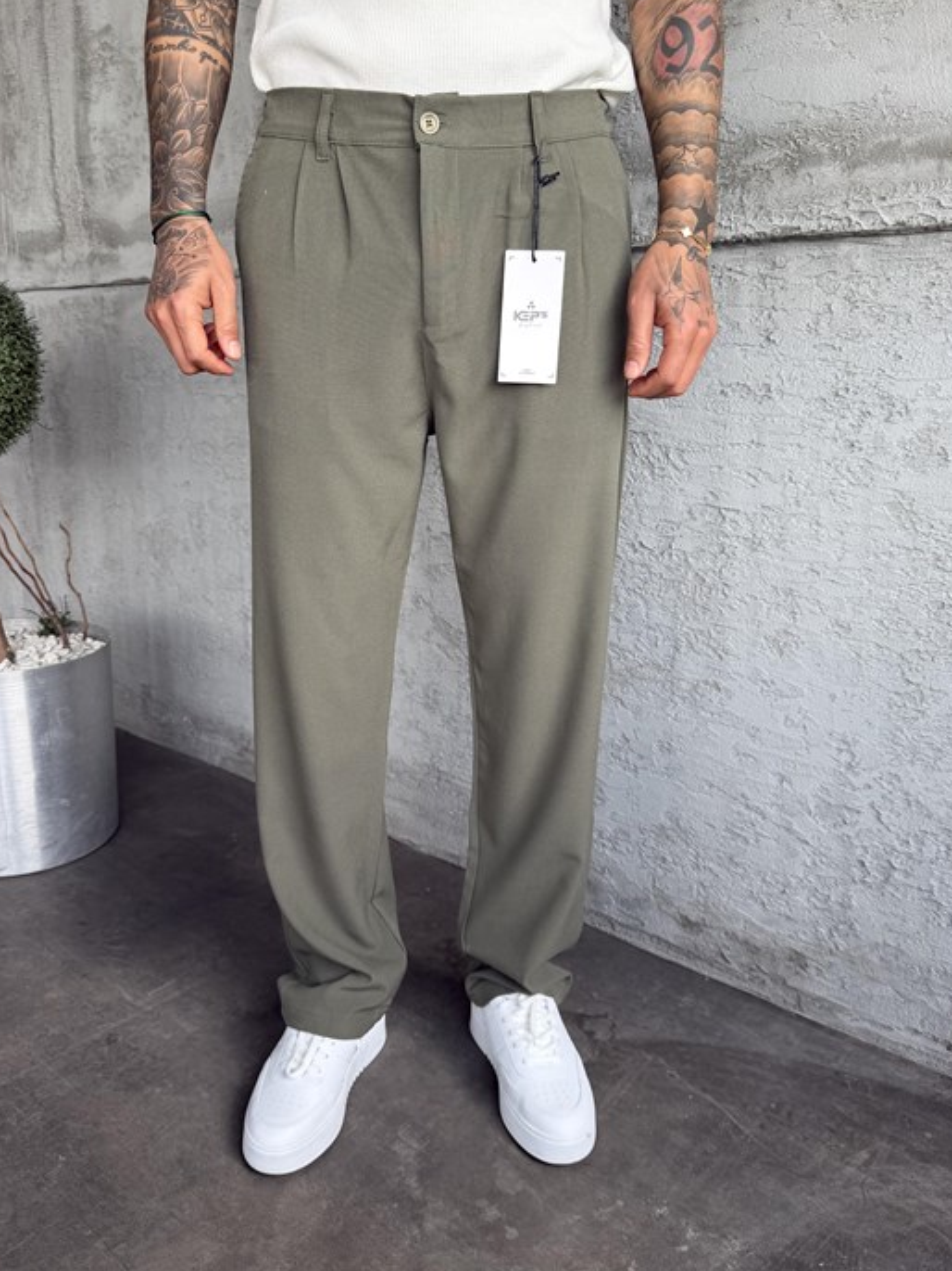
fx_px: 1027
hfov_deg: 49.7
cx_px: 437
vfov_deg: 63.4
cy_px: 604
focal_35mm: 28
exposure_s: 1/456
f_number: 1.78
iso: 80
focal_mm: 6.76
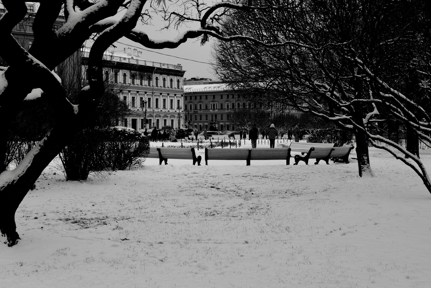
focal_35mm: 53
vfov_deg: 25.5
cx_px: 216
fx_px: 635
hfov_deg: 37.5
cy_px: 144
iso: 125
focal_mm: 35
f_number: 8
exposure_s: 1/30
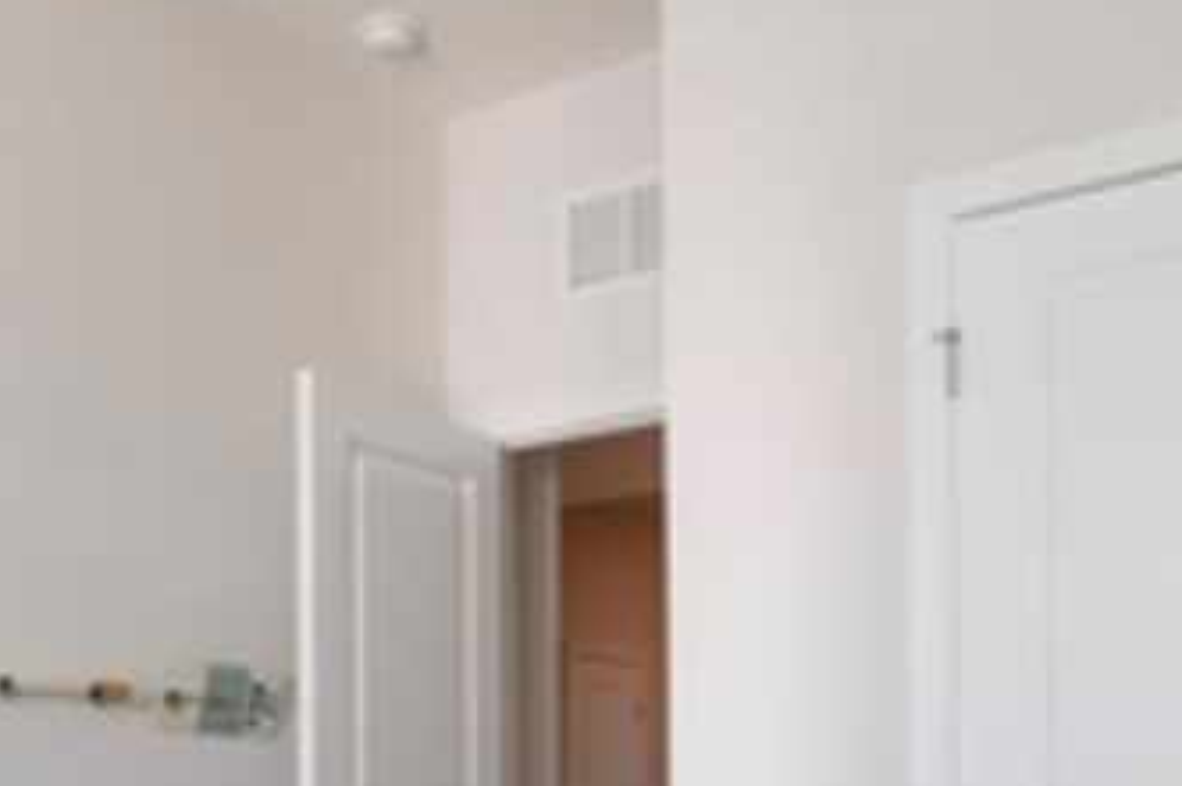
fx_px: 1835
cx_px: 278
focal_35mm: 56
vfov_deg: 22.9
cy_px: 846
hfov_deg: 34.8
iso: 400
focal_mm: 14.5
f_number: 8
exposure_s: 1/40
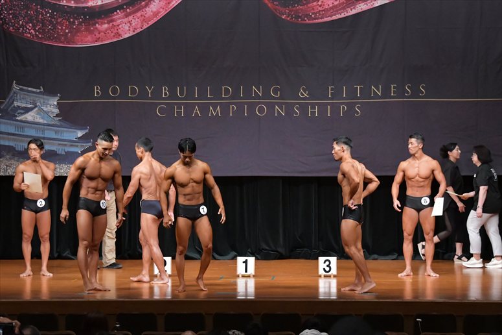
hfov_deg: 14.9
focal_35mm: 138
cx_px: 251
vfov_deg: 9.9
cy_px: 168
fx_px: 1923
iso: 6400
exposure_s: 1/400
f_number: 5.6
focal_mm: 92
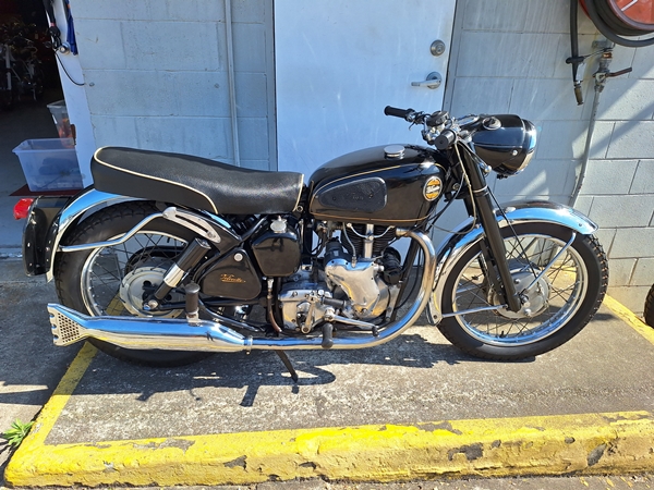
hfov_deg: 73.9
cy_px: 245
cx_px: 327
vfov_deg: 58.9
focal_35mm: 23
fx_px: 435
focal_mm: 5.54
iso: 40
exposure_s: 1/1431
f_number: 1.8
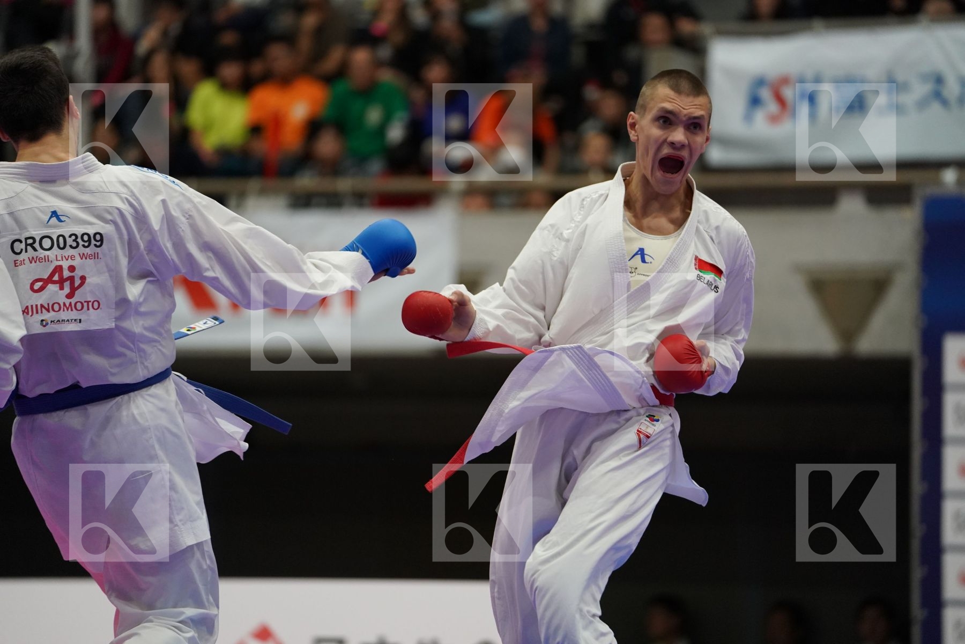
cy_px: 322
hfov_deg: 10.3
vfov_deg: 6.9
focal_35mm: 200
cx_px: 482
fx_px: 5361
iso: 2500
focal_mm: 200
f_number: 2.8
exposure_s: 1/1000
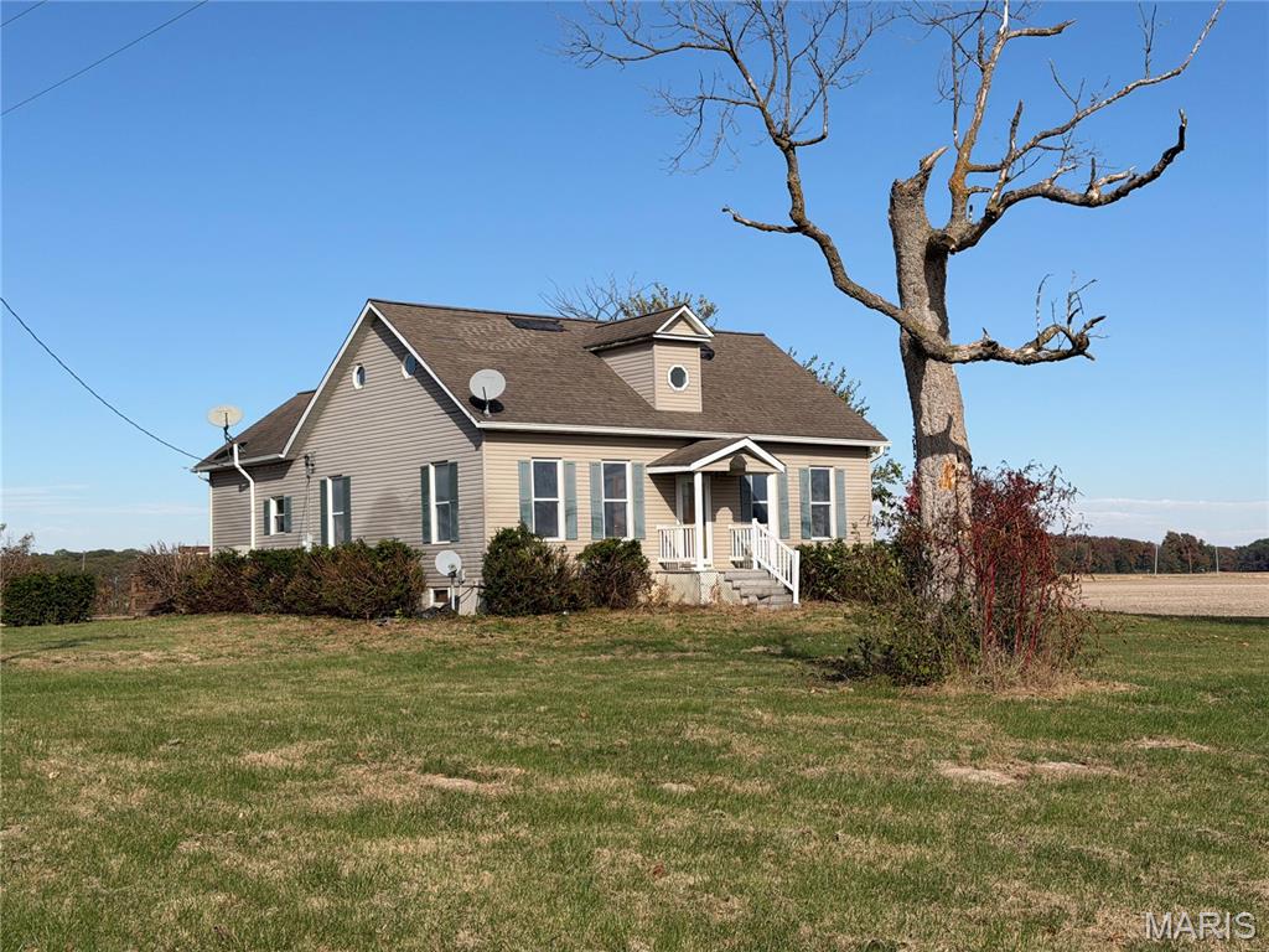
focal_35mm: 48
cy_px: 476
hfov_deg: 39.7
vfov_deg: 30.3
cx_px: 634
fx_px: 1760
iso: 64
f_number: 1.78
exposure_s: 1/7143
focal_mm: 6.76
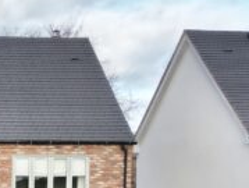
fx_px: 987
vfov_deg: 10.5
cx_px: -61
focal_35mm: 137
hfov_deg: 13.9
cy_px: 279
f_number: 1.7
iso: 100
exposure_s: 1/1250
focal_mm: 6.72
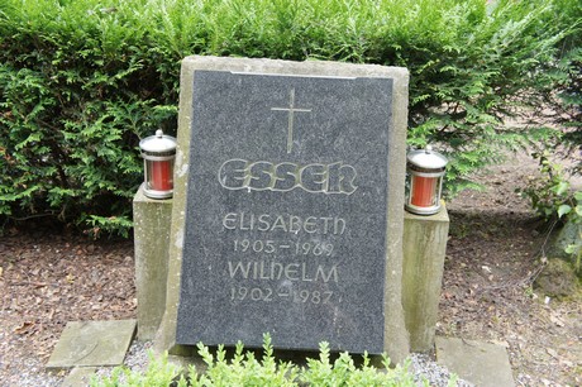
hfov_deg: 43.6
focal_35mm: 45
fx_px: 727
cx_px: 291
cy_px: 194
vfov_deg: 29.8
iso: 400
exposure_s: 1/125
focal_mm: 30
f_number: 5
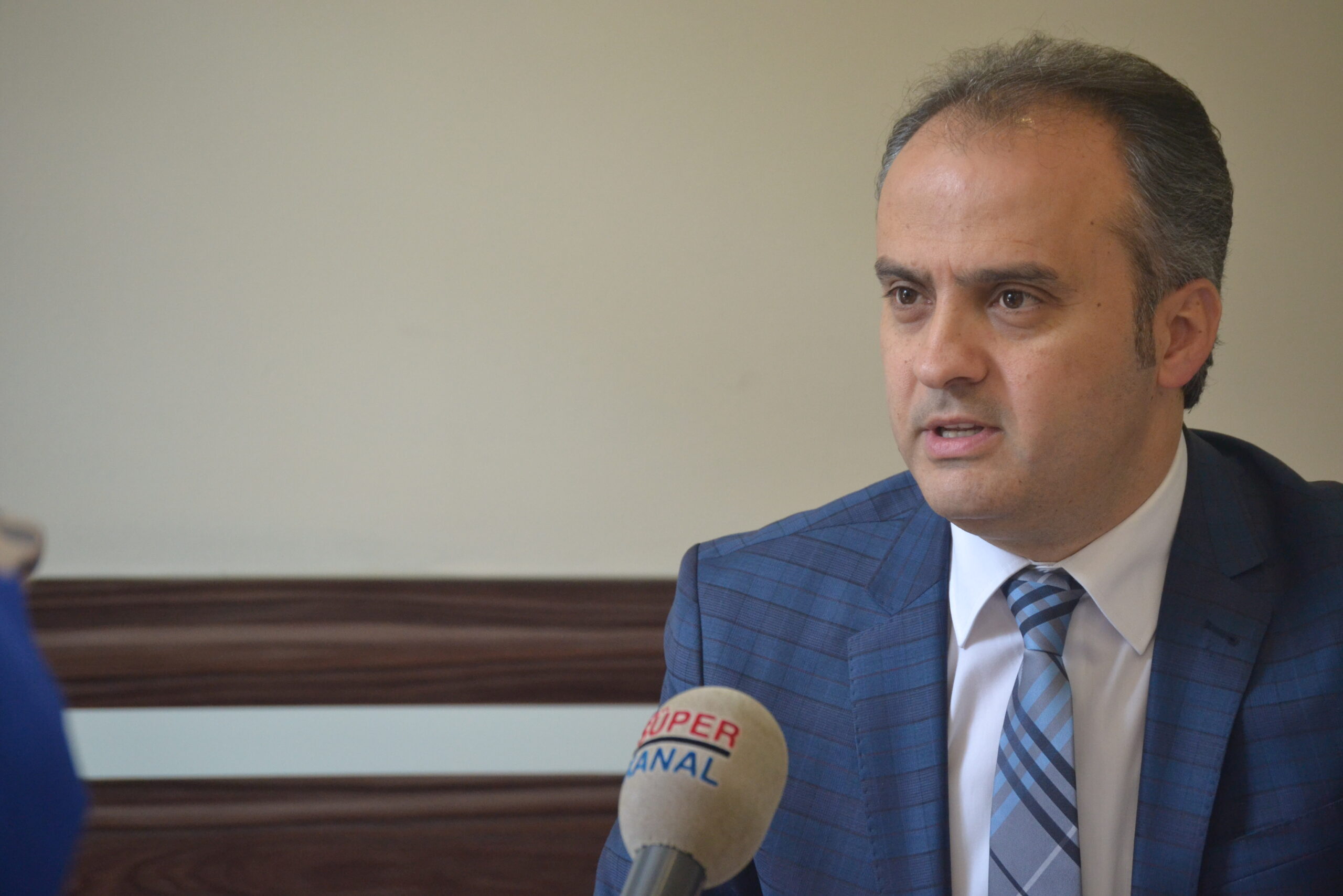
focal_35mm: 180
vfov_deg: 7.6
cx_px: 672
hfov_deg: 11.4
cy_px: 448
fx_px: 6715
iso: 1400
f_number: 4.8
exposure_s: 1/125
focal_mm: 120
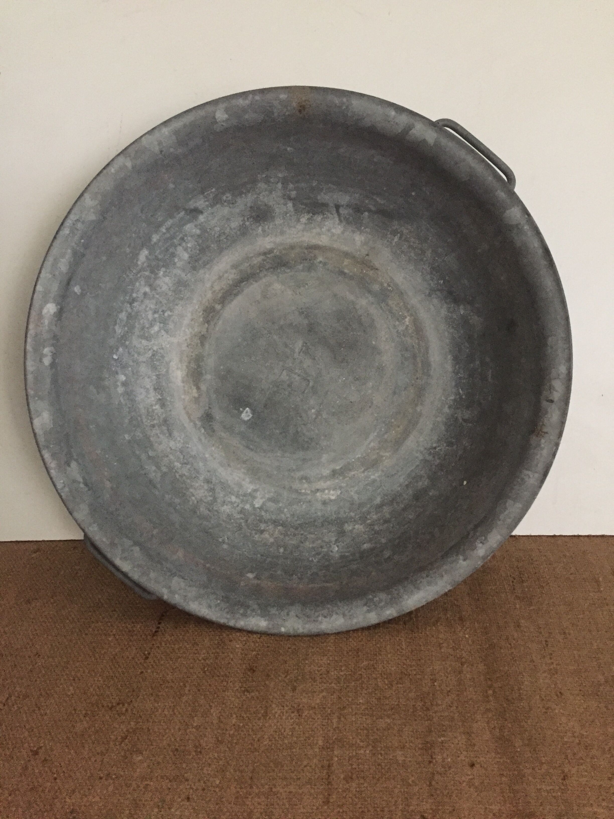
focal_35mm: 29
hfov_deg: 48.2
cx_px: 307
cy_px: 410
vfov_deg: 61.7
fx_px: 686
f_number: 2.2
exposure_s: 1/17
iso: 320
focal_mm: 4.15
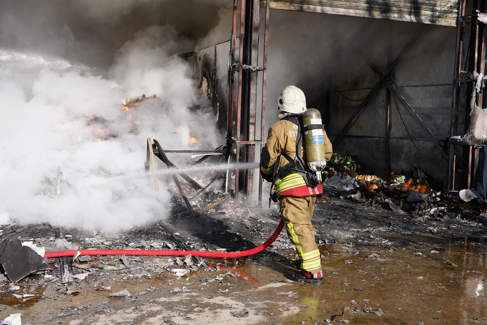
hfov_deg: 46.4
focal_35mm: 42
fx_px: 569
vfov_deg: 31.9
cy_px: 162
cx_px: 244
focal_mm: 42
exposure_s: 1/8000
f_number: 2.8
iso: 800
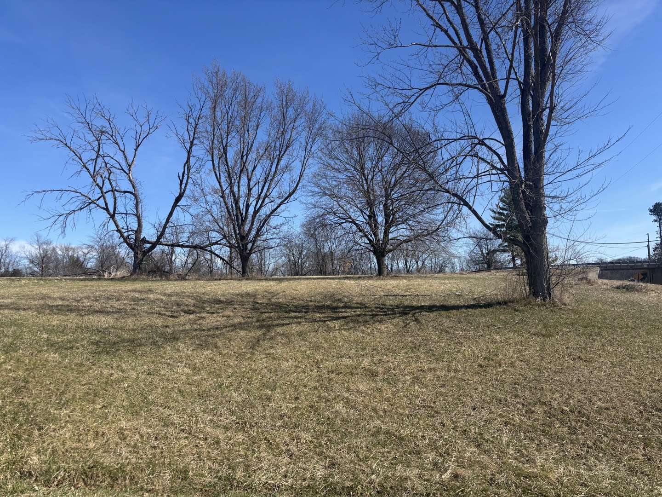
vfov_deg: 53.1
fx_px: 497
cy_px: 248
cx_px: 331
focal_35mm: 26
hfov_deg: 67.3
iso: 50
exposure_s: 1/3534
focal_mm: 5.96
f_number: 1.6
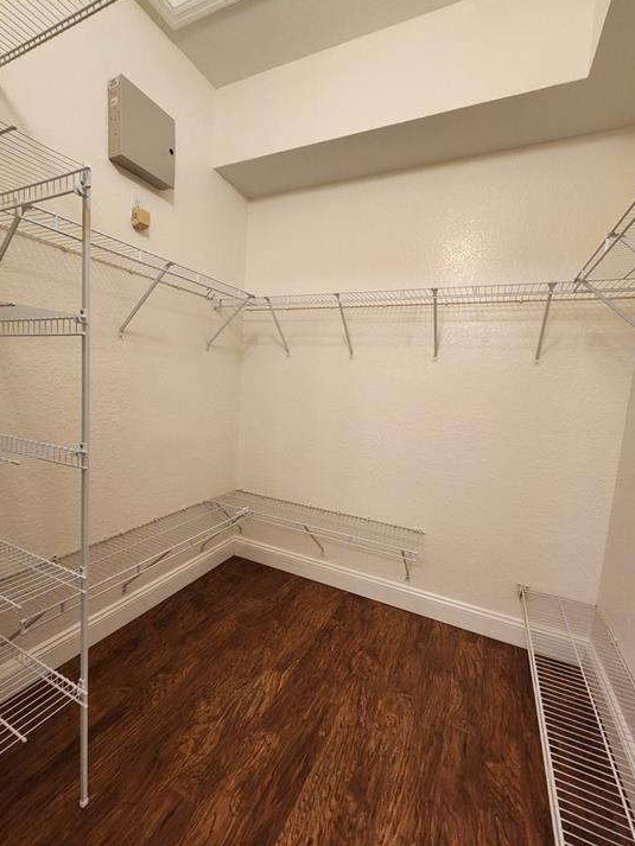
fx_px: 342
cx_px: 311
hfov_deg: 85.7
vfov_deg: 102.1
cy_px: 421
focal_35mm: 14
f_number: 2.2
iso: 400
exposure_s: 1/60
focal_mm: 2.2
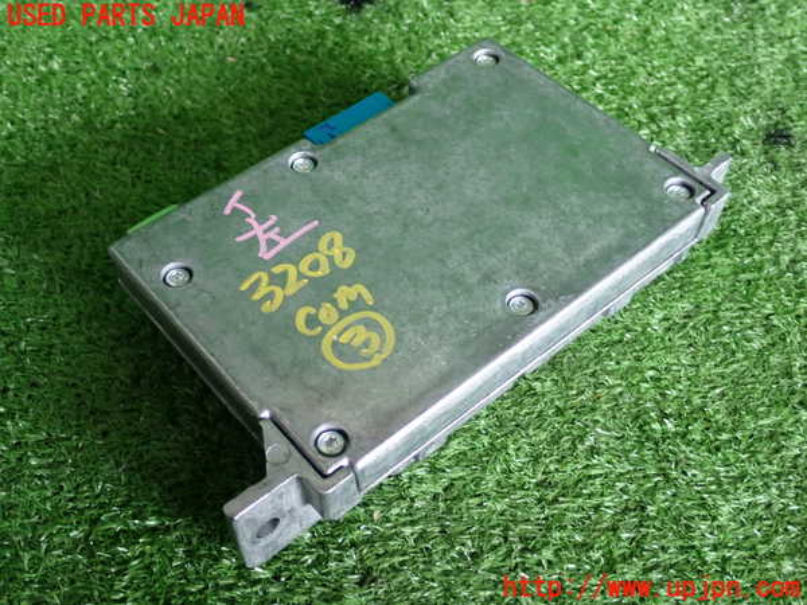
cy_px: 302
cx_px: 404
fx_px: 956
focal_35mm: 41
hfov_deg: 45.8
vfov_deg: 35.1
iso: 200
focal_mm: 7.31
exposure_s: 1/50
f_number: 2.8
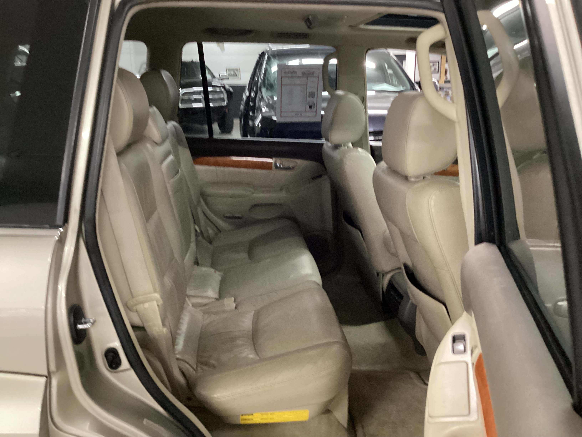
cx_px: 291
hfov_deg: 58.4
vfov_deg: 45.4
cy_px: 218
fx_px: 521
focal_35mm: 31
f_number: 2.4
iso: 640
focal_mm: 3.3
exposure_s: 1/30
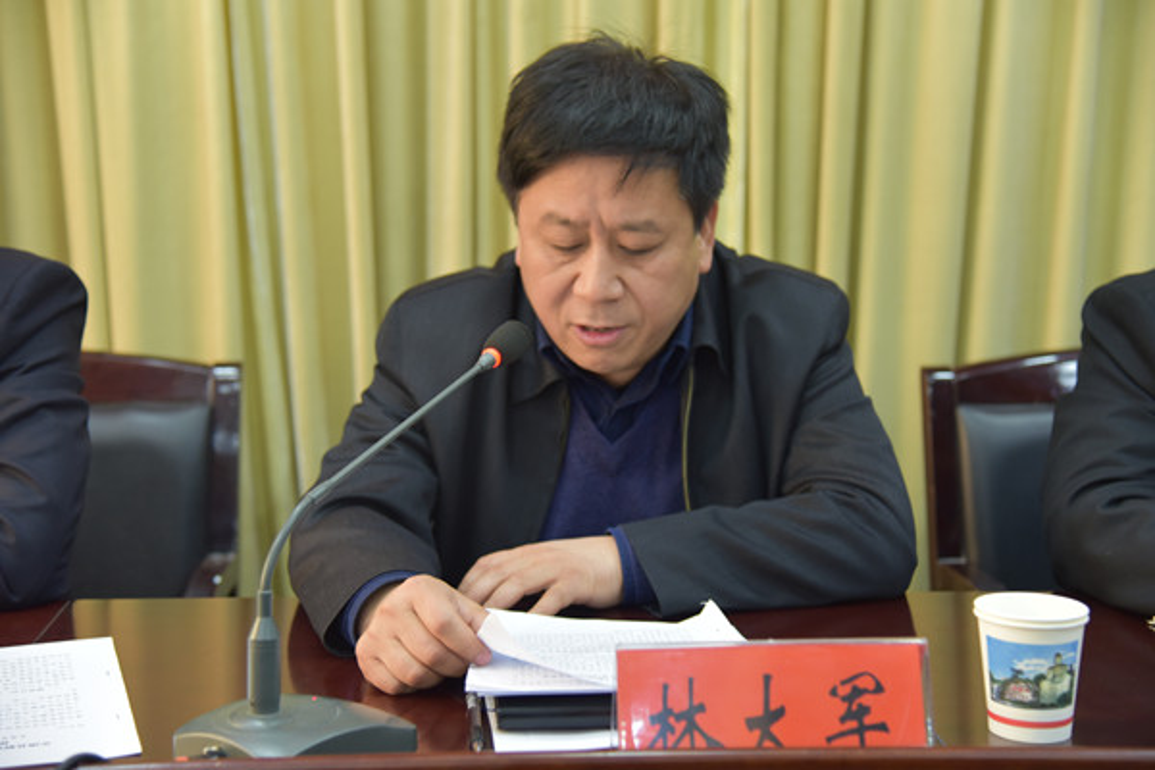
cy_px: 385
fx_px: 1989
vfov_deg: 21.9
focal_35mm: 62
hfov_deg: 32.4
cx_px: 578
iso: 1400
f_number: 4
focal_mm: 62
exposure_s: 1/60
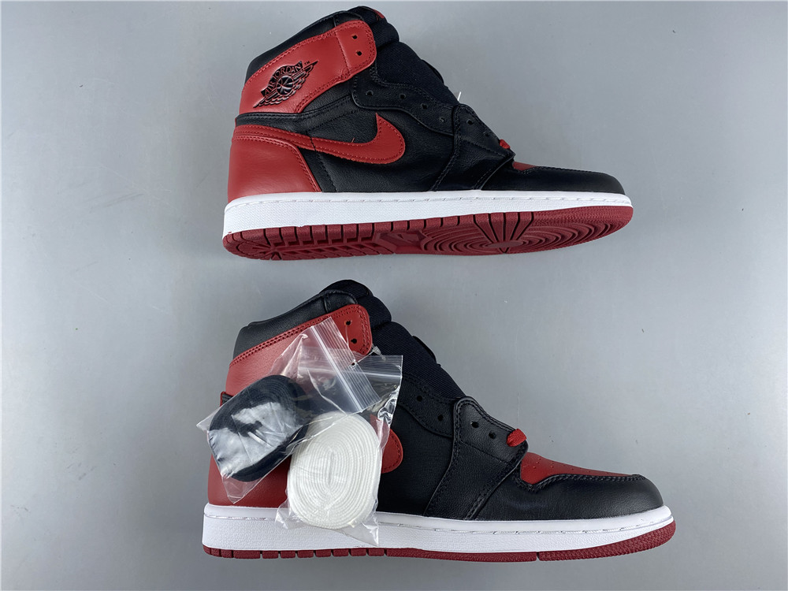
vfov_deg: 53.1
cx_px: 394
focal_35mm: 26
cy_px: 296
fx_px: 592
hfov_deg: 67.3
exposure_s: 1/100
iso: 64
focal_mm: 4.25
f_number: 1.8
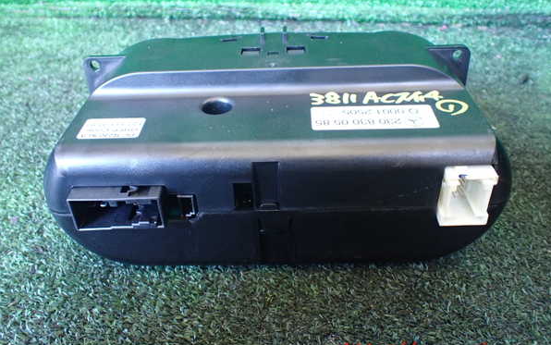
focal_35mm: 32
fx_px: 481
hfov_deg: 59.6
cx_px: 276
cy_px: 155
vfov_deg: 39.4
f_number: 2.3
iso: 800
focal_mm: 5.4
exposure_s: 1/30
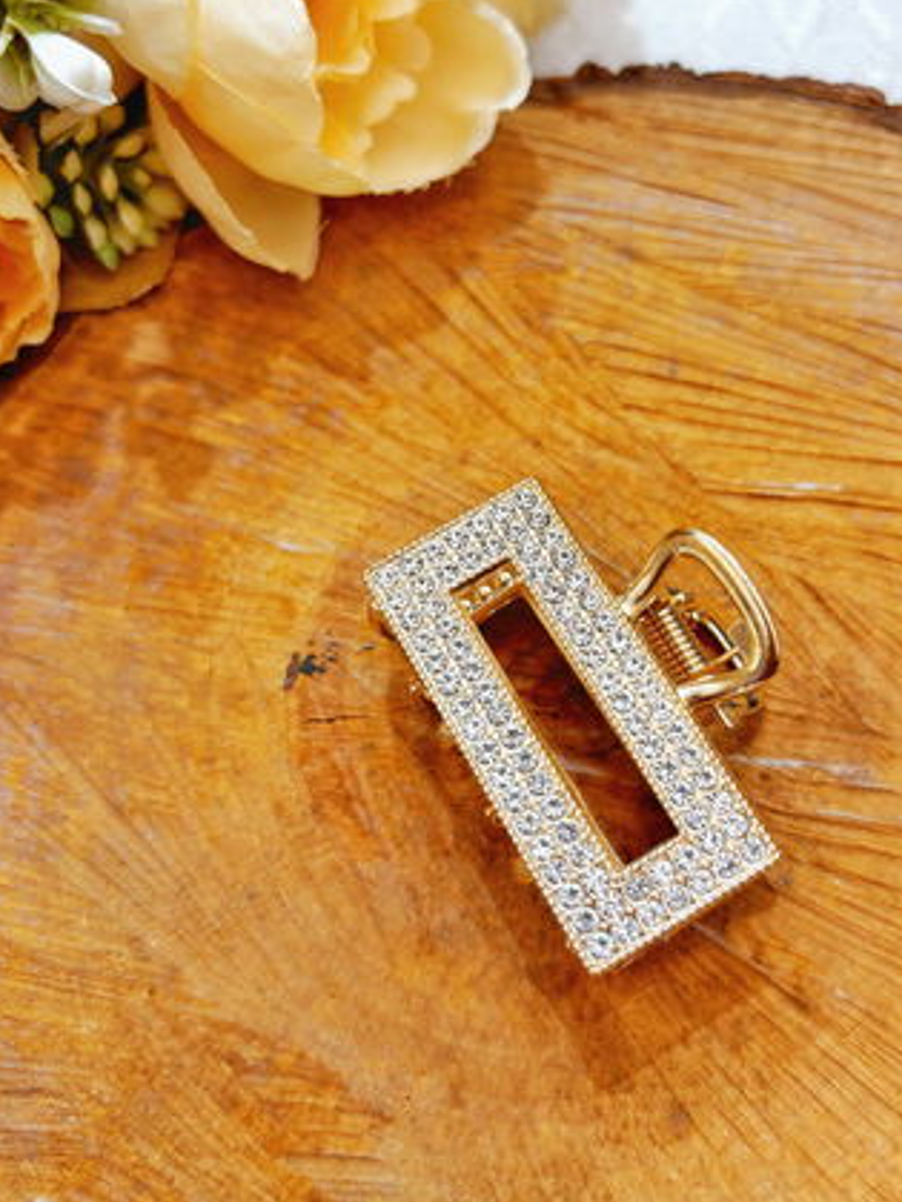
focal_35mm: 33
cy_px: 525
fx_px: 1147
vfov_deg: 55.2
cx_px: 518
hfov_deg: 42.8
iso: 64
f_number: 1.6
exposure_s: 1/50
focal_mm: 5.96
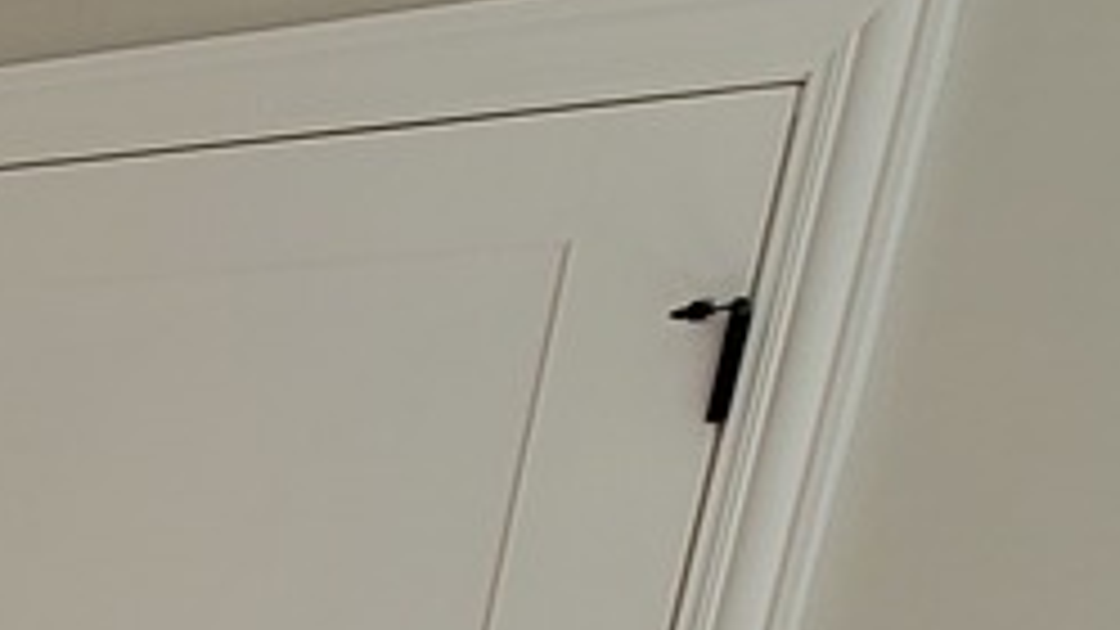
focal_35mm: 82
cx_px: -1327
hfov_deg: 16.6
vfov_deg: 12.4
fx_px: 2435
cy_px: 1372
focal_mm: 2.2
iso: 50
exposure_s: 1/128
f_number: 2.2
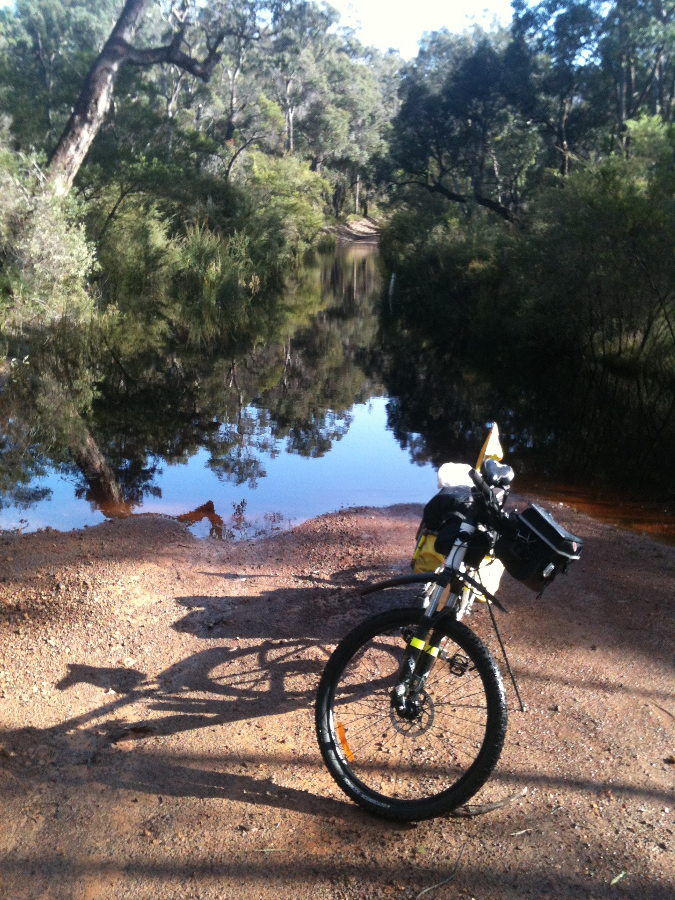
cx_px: 338
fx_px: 910
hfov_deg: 40.7
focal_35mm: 35
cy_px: 450
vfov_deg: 52.6
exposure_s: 1/172
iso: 64
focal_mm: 3.85
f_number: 2.8
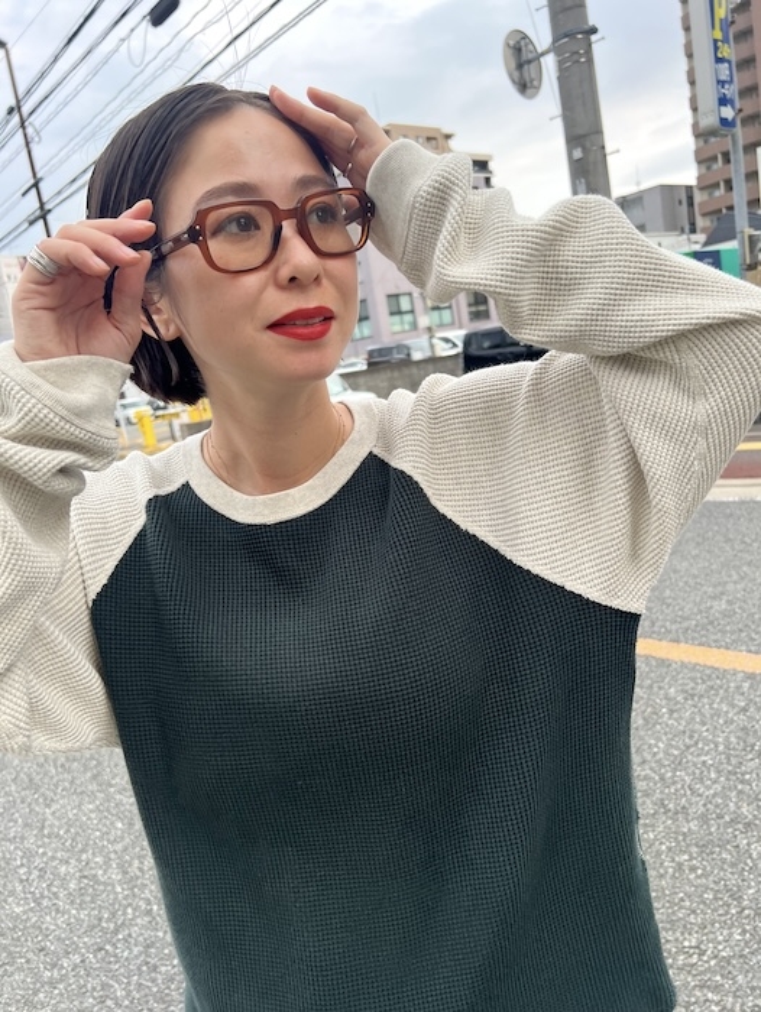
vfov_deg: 67.3
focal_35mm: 26
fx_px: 761
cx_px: 380
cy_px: 506
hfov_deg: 53.1
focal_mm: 5.7
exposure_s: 1/248
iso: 50
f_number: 1.5
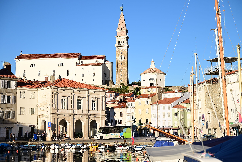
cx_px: 121
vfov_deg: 21.9
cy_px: 81
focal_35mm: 62
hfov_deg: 32.4
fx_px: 417
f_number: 4
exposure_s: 1/1000
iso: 100
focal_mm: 62
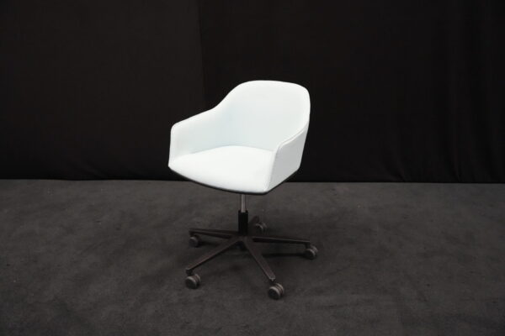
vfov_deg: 41.1
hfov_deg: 58.7
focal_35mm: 32
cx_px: 252
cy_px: 168
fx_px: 449
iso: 8000
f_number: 4
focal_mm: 32
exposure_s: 1/160
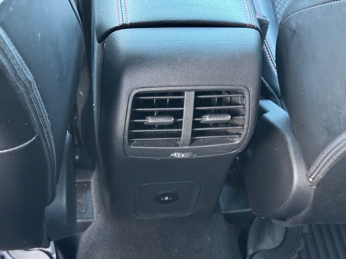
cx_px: 173
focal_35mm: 48
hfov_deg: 39.7
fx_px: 480
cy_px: 130
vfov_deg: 30.3
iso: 320
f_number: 1.78
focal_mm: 6.76
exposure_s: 1/36
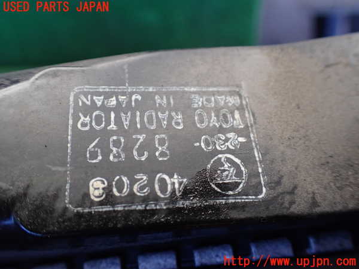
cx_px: 180
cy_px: 134
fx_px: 311
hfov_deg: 60.0
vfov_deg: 46.8
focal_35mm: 30
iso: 250
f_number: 2.3
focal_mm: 5.4
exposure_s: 1/125
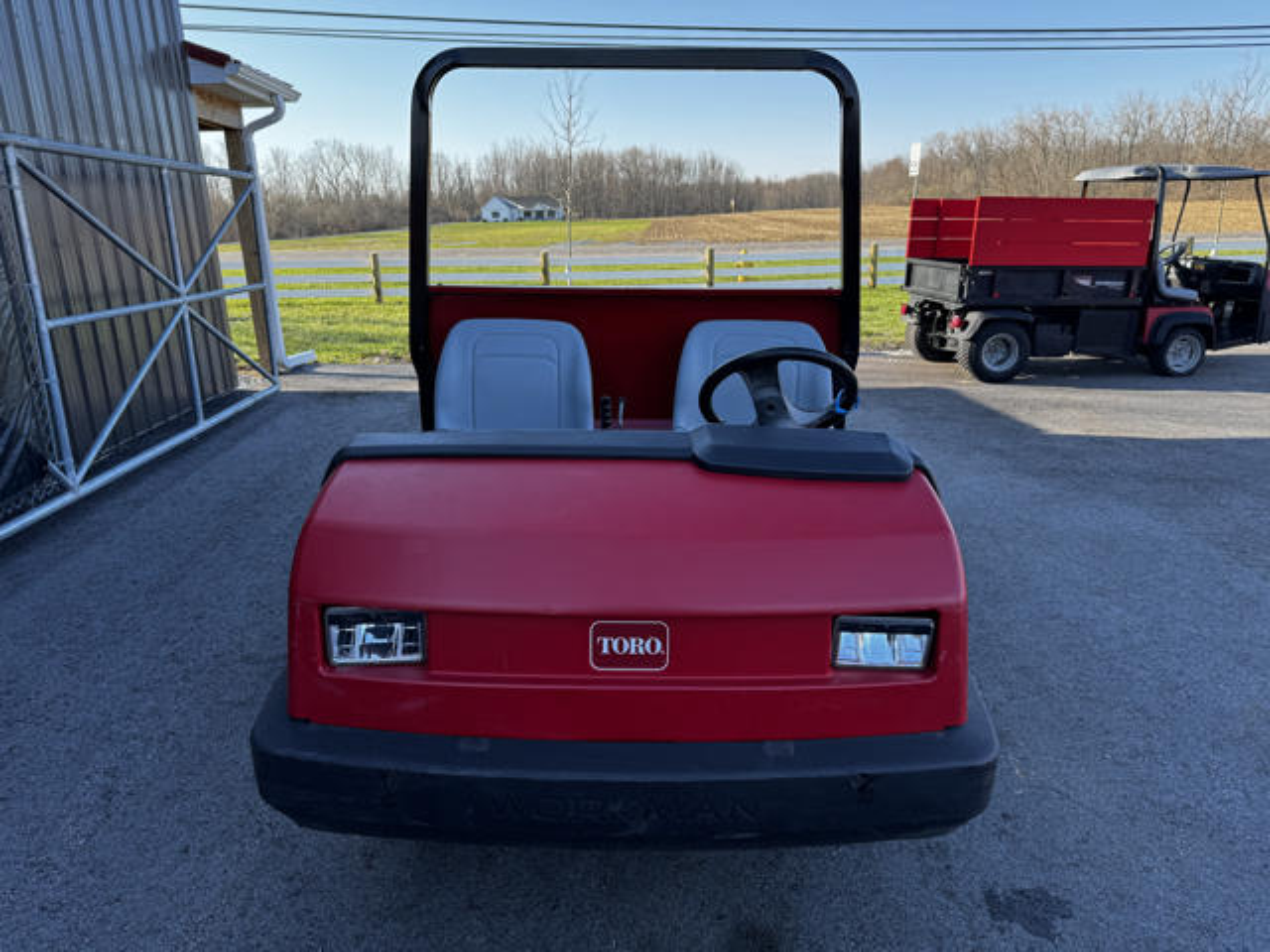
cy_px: 476
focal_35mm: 24
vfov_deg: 56.8
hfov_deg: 71.6
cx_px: 635
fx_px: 881
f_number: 1.78
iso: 80
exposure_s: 1/700
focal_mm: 6.76
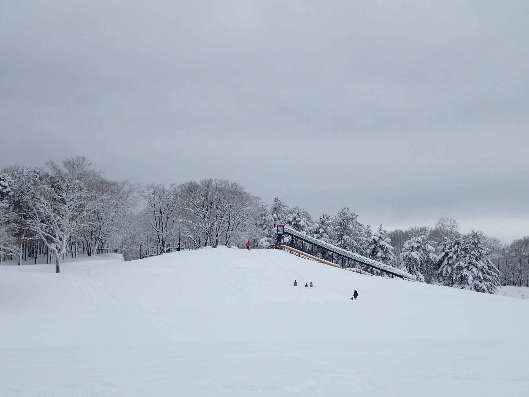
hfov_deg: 41.2
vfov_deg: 31.5
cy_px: 198
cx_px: 264
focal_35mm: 46
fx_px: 703
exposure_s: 1/800
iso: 100
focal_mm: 8.41
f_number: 4.5
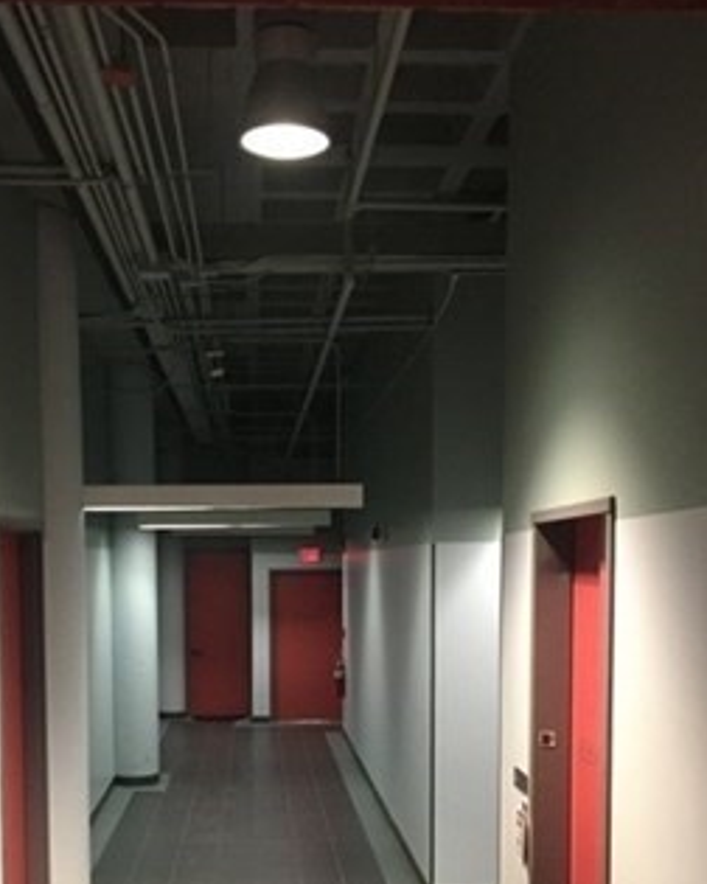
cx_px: 303
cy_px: 648
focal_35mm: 44
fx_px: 1151
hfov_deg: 34.1
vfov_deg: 41.0
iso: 250
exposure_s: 1/24
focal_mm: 4.15
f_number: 2.2
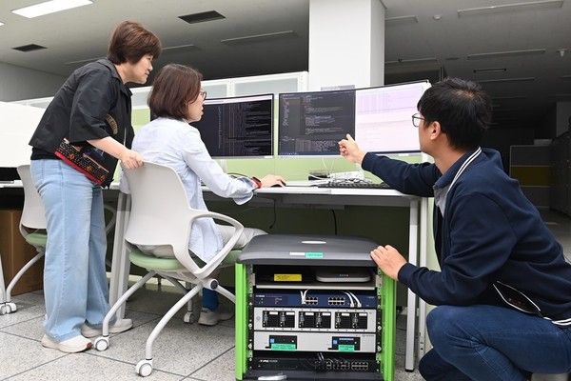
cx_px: 286
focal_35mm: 27
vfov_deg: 47.9
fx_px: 428
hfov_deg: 67.4
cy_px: 190
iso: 1250
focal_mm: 18
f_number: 5.6
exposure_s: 1/60
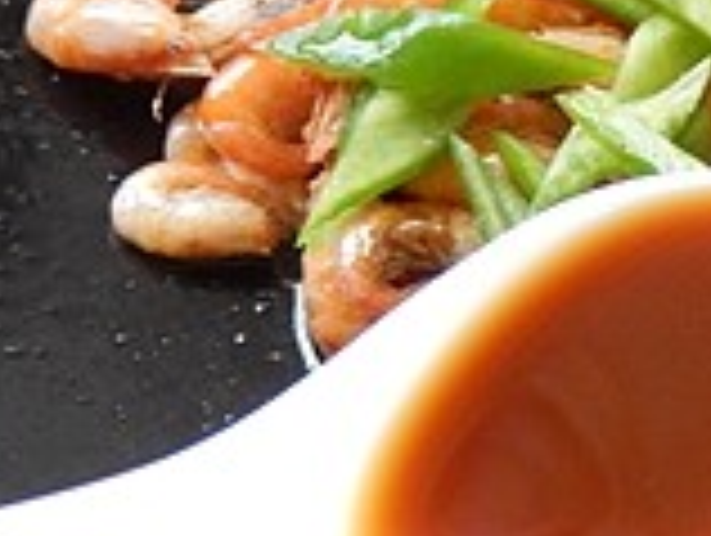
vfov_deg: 18.7
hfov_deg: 23.2
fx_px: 1625
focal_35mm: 79
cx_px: 788
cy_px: 236
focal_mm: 4.5
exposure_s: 1/60
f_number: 3.4
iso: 400
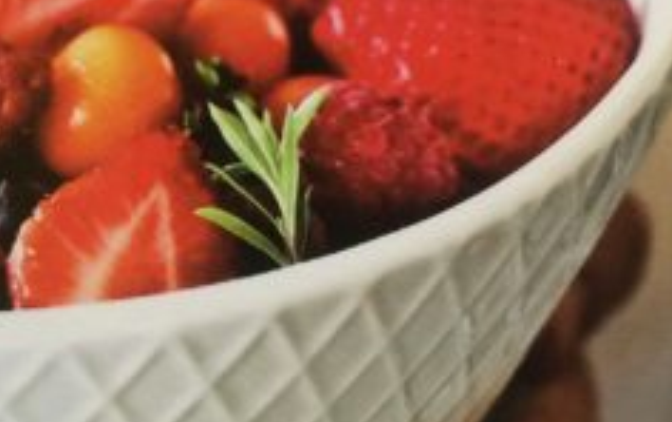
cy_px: 125
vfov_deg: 13.1
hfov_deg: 20.1
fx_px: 1833
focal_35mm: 100
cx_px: -6
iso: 125
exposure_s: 1/33
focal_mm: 4.15
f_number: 2.2
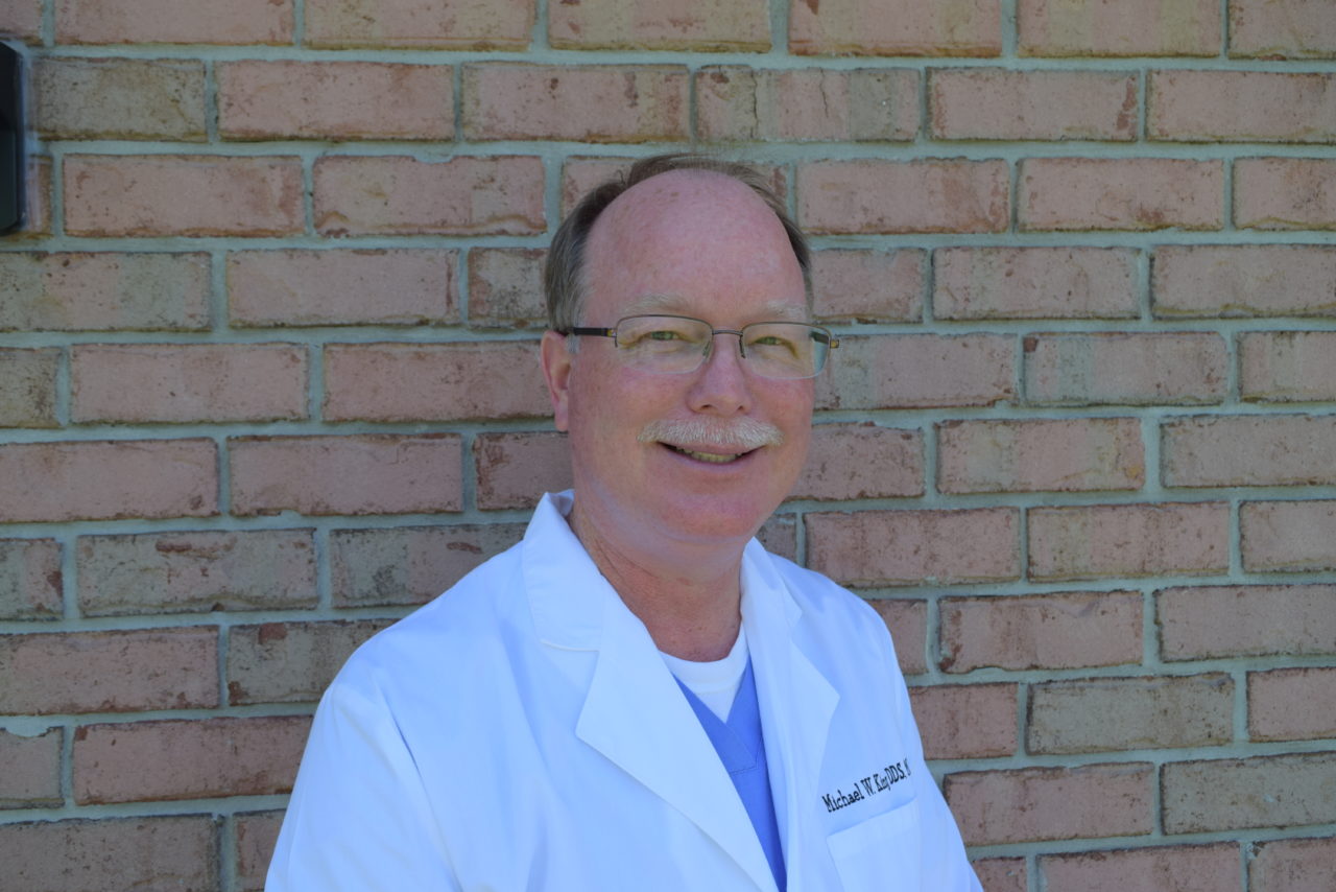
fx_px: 1002
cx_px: 668
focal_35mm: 27
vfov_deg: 48.0
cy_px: 446
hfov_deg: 67.4
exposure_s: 1/250
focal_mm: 18
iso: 200
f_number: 7.1
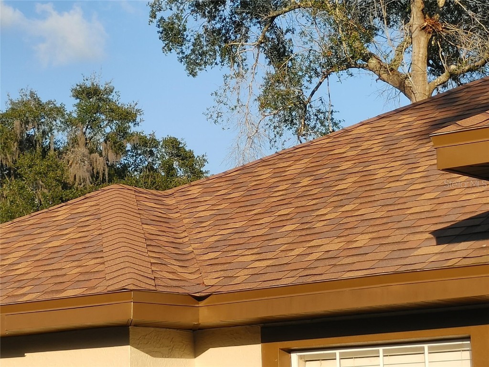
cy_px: 184
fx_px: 1497
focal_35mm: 106
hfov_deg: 18.5
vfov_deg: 14.0
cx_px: 244
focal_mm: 5.58
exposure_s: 1/1064
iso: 50
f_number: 1.8
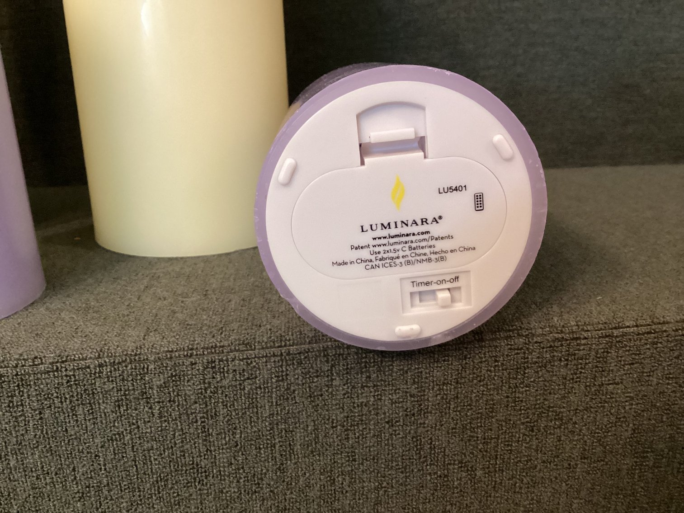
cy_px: 256
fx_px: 613
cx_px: 342
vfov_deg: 45.4
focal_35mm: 31
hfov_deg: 58.3
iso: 320
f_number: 2.4
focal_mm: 3.3
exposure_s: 1/40
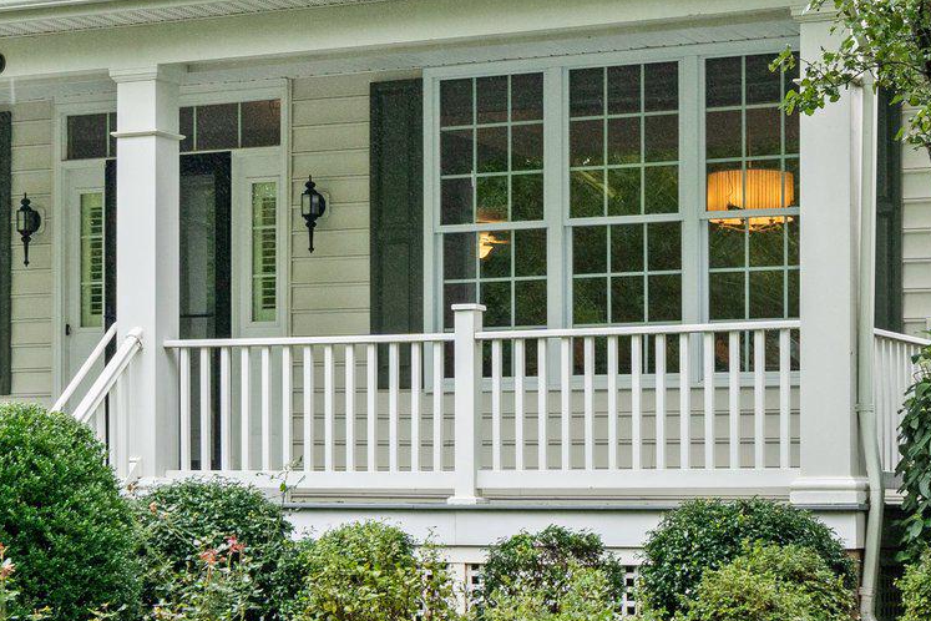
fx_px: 2482
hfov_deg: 21.2
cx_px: 348
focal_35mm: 96
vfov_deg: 14.0
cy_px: 9
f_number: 8
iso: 500
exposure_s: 1/200
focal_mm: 35
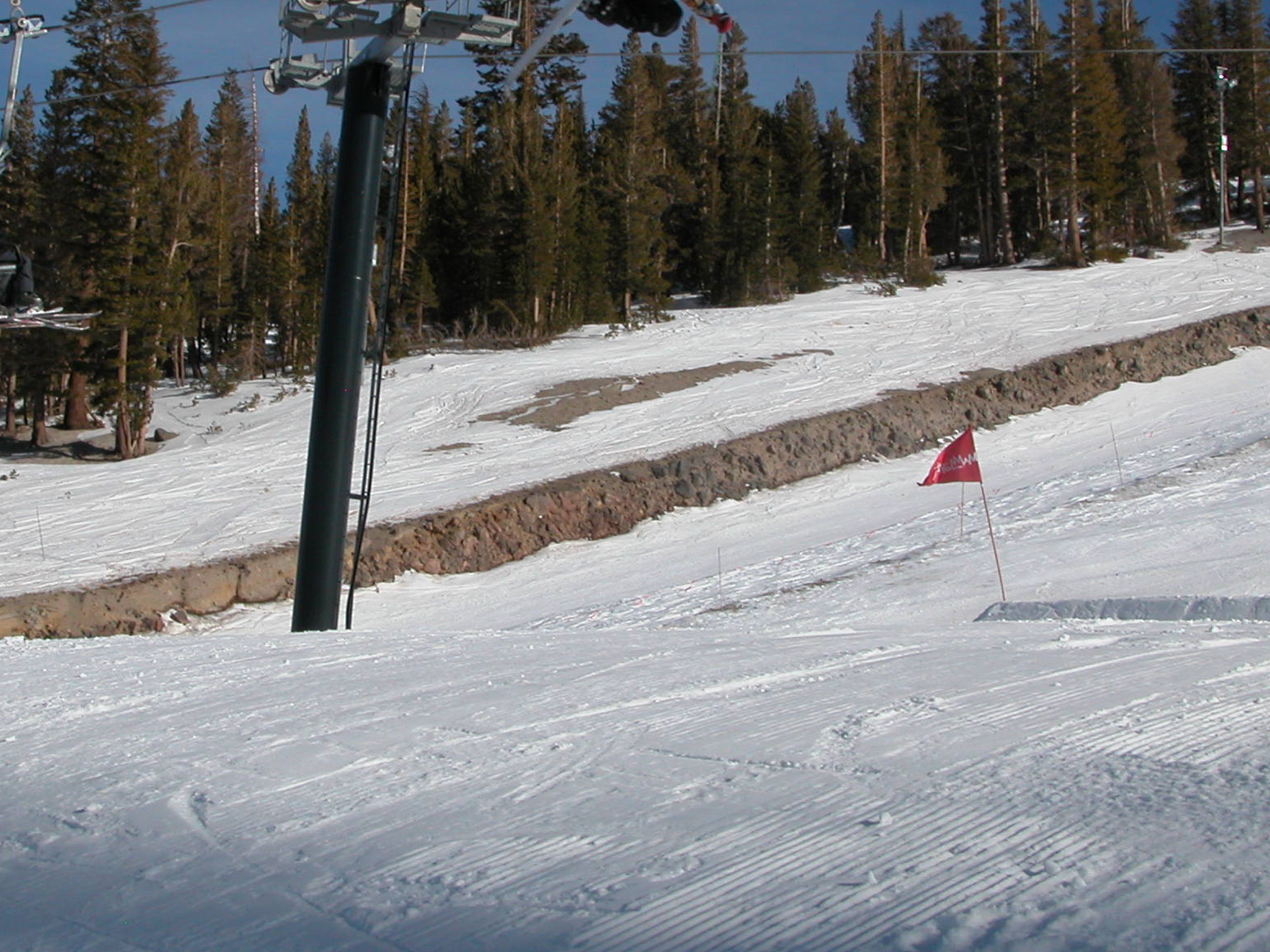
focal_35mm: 56
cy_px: 342
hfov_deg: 34.1
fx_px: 2055
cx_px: 434
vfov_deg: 26.0
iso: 100
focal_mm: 8.9
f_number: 8
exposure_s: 1/570
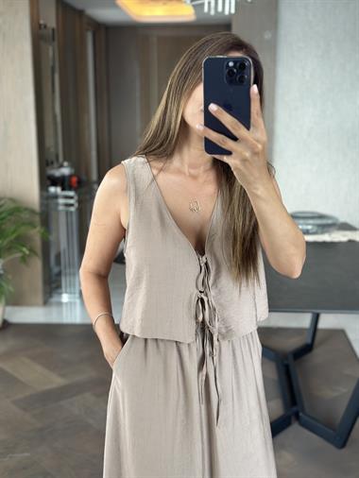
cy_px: 239
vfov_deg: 39.6
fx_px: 663
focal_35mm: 48
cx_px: 180
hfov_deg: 30.3
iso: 320
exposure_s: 1/60
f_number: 1.78
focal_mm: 6.86
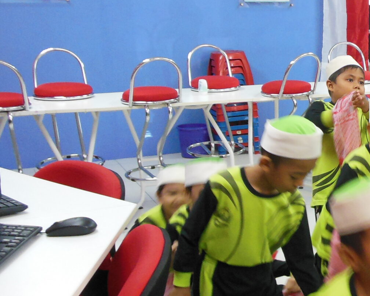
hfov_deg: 27.2
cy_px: 187
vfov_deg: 24.5
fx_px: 679
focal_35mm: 62
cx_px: 435
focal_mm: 4.5
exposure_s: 1/30
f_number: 3.2
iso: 400
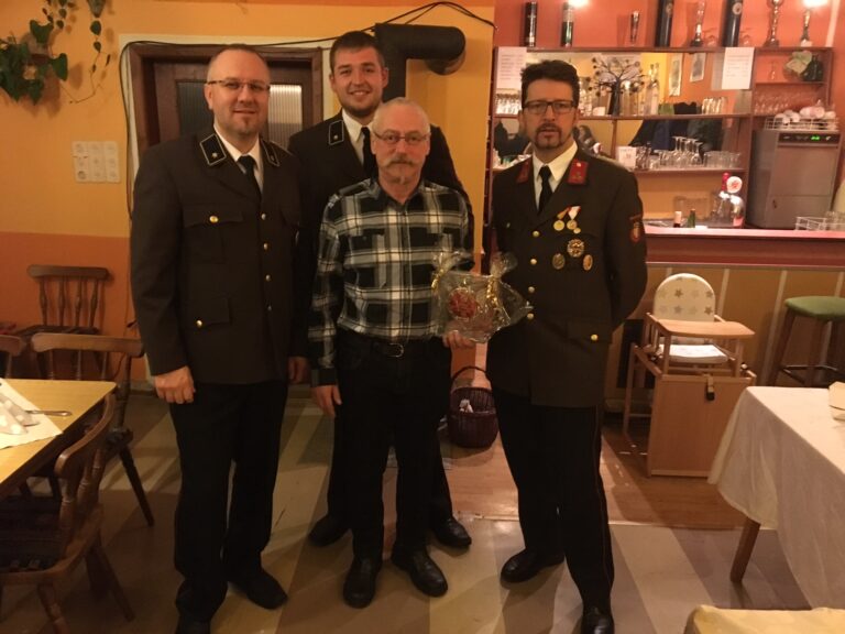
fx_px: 708
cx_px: 422
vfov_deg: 48.2
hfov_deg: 61.7
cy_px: 317
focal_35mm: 29
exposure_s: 1/17
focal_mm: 4.15
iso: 800
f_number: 2.2
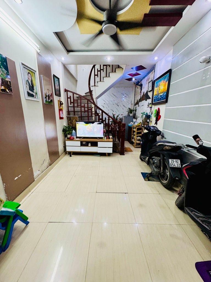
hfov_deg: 85.7
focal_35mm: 14
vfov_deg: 102.1
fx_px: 114
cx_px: 106
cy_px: 141
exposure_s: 1/50
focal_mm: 2.22
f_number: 2.2
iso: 250
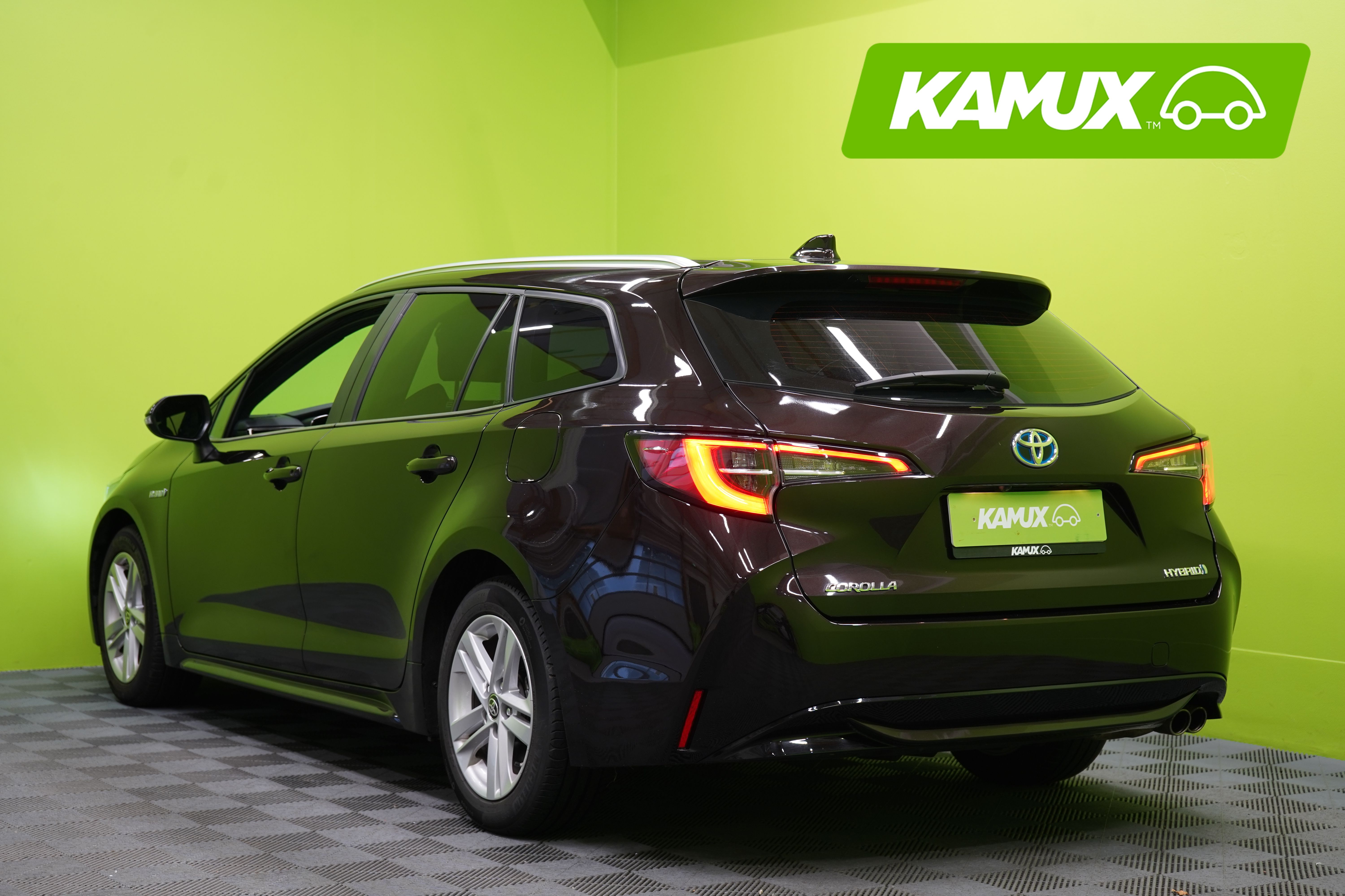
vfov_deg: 22.6
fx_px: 2241
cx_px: 672
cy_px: 448
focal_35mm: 60
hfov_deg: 33.4
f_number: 5
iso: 400
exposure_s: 1/25
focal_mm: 60
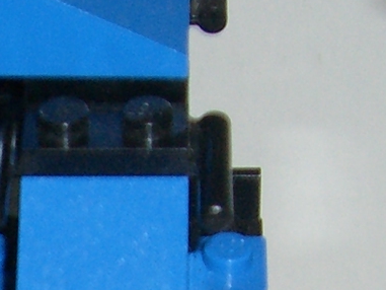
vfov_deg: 7.0
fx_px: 2276
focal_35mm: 204
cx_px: -128
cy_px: 636
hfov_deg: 9.5
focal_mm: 6.2
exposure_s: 1/60
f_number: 2.7
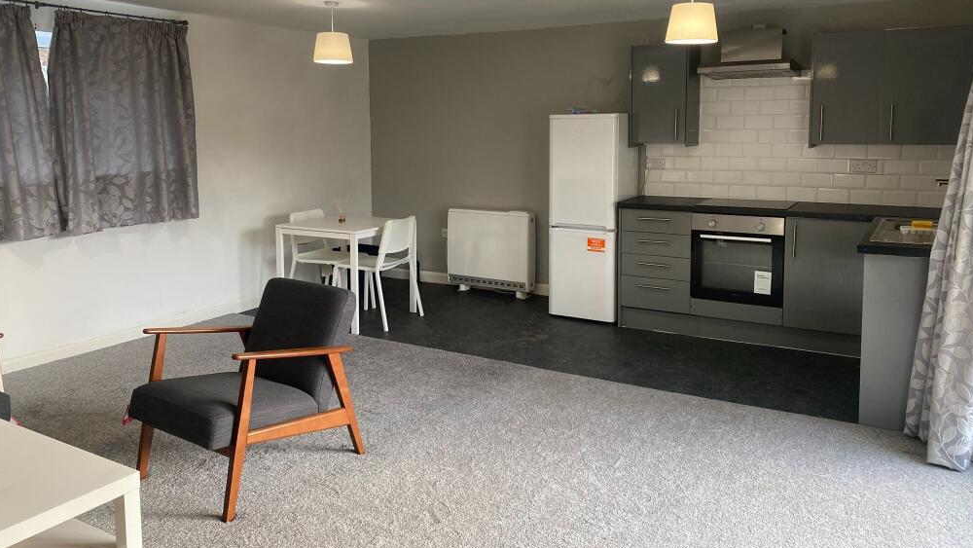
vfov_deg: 40.0
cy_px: 210
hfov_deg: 66.1
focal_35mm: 29
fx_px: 748
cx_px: 479
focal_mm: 4.25
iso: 100
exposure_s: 1/100
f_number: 1.8
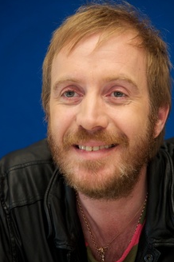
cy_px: 151
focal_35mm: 244
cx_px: 105
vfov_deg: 8.4
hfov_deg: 5.6
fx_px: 1773
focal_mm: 200
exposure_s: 1/60
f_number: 5.6
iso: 1000
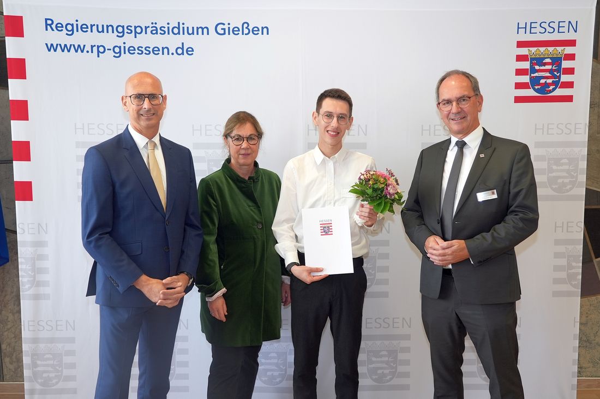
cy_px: 200
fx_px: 599
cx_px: 300
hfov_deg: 53.2
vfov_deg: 36.8
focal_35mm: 36
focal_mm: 36
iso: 640
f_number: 4
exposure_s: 1/60
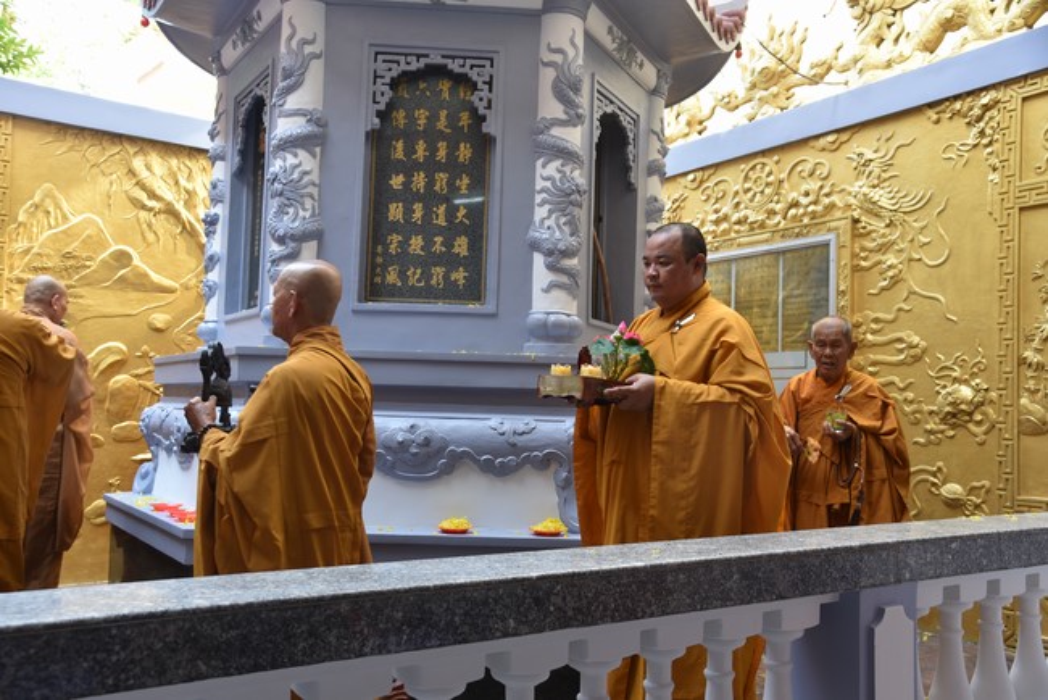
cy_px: 350
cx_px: 524
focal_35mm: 32
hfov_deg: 58.7
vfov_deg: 41.2
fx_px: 932
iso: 400
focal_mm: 32
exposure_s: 1/100
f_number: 5
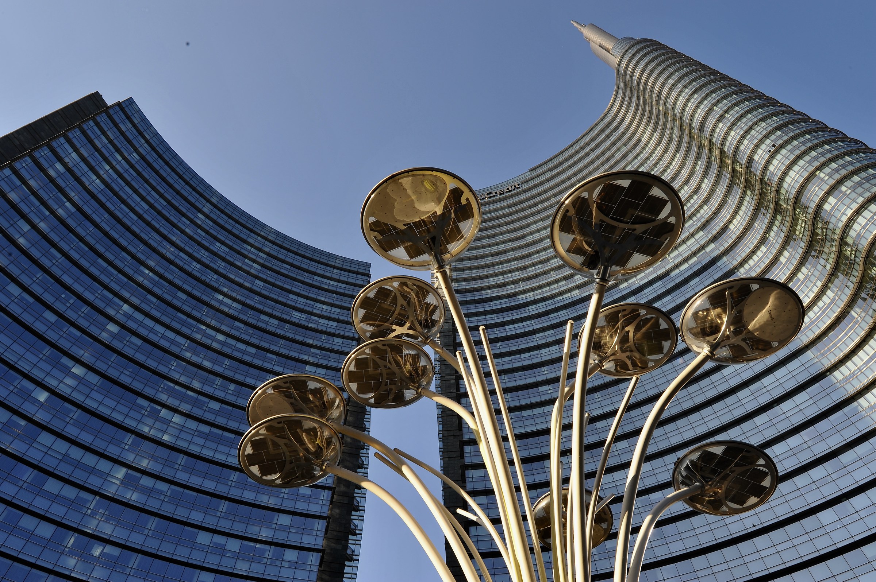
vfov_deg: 53.1
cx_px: 438
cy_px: 291
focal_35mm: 24
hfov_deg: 73.8
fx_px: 584
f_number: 16
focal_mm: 24
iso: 200
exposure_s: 1/50
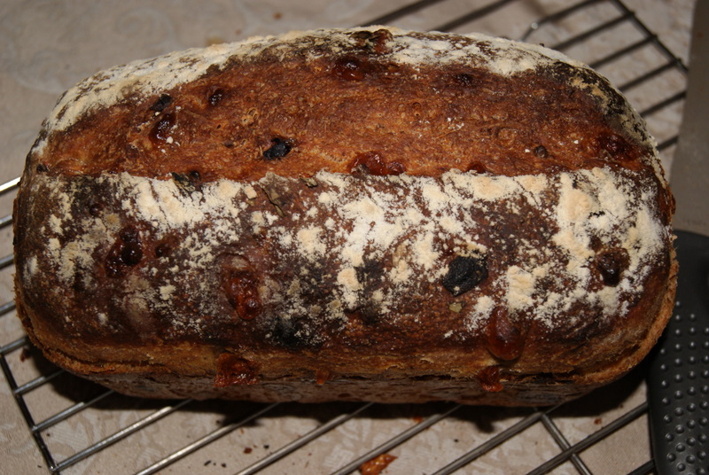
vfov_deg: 25.8
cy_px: 238
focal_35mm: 52
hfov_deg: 37.8
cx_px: 354
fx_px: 1035
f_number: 5.6
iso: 400
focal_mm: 35
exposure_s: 1/60
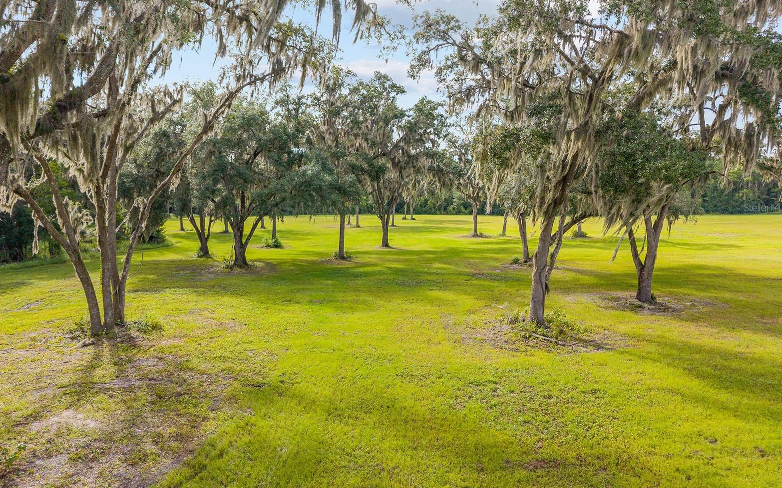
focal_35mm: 26
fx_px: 554
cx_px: 391
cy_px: 207
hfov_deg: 70.4
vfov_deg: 47.4
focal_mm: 8.67
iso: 410
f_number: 1.8
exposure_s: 1/4000
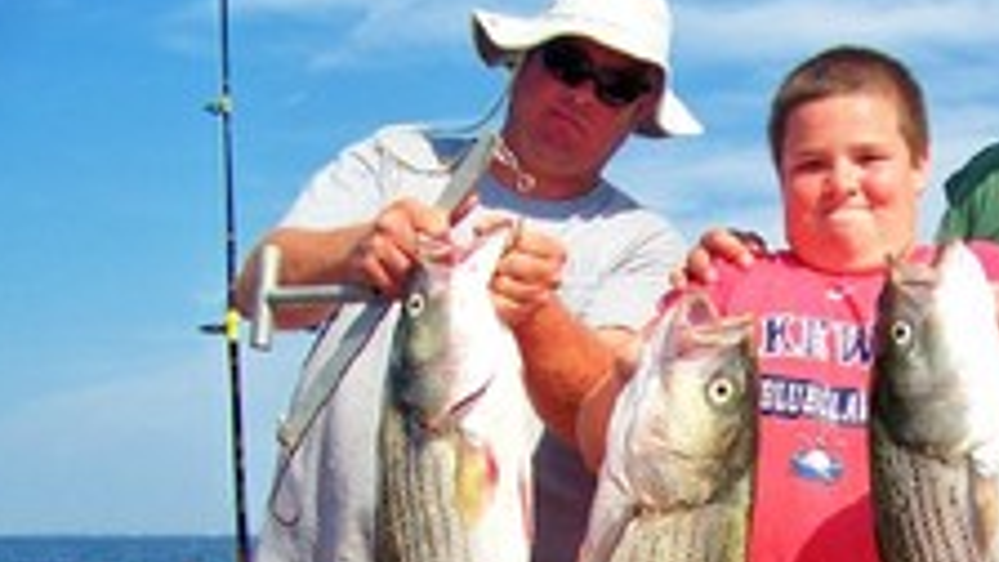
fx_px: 1854
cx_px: 861
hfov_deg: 29.2
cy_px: 504
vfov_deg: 17.0
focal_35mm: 70
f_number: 2.8
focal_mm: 5.85
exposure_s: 1/1000
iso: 64
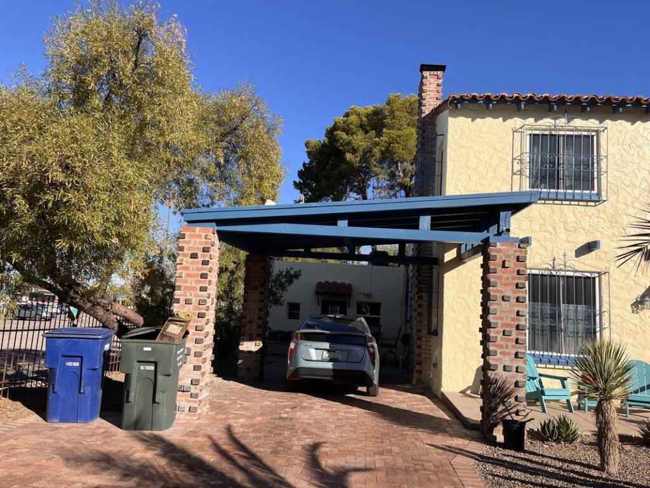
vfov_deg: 53.1
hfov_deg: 67.3
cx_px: 325
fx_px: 488
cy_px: 244
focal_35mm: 26
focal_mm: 5.1
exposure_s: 1/3135
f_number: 1.6
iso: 50
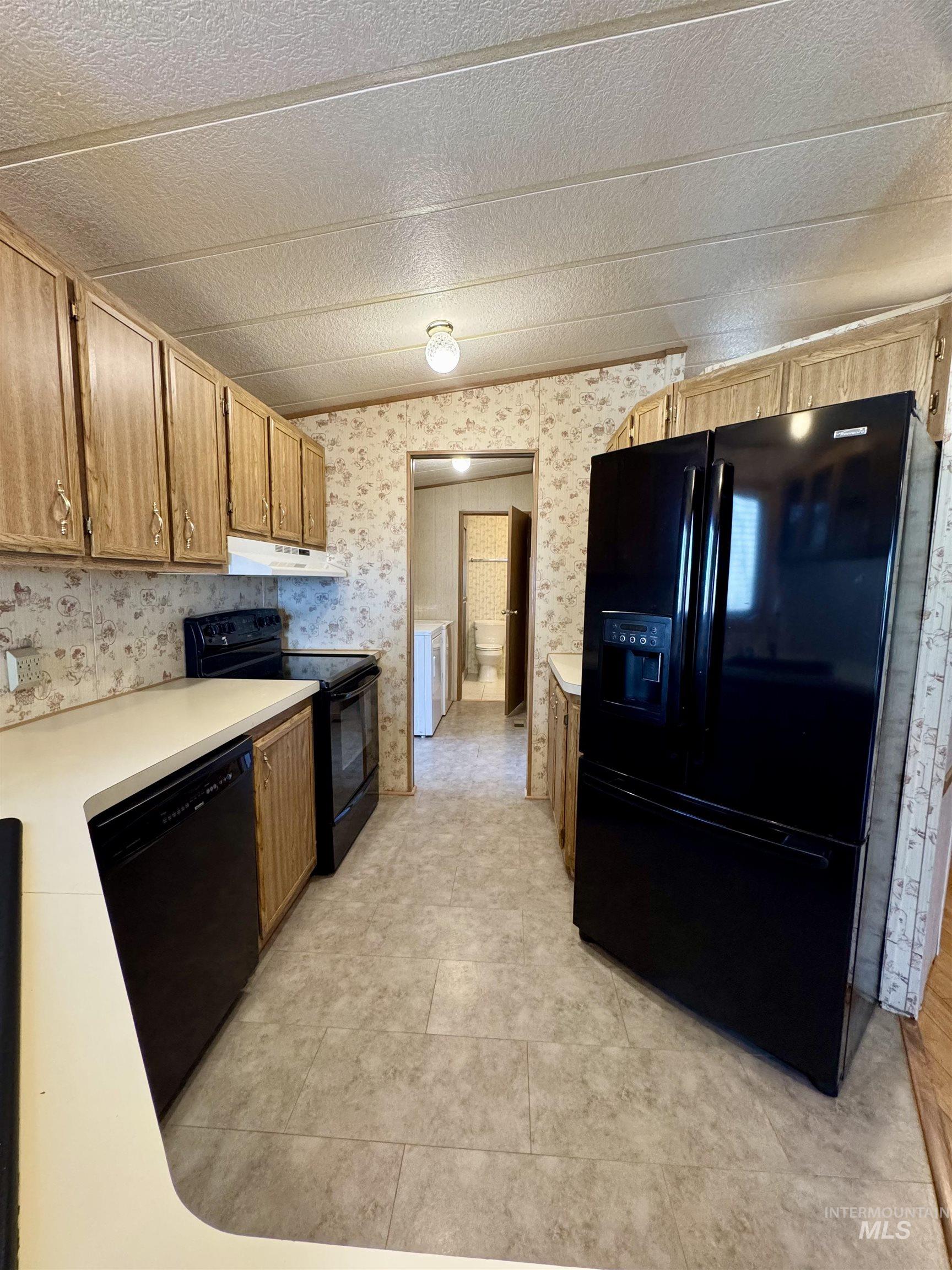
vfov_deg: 102.1
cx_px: 476
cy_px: 635
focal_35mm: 14
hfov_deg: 85.7
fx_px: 513
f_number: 2.2
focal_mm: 2.22
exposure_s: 1/60
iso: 400
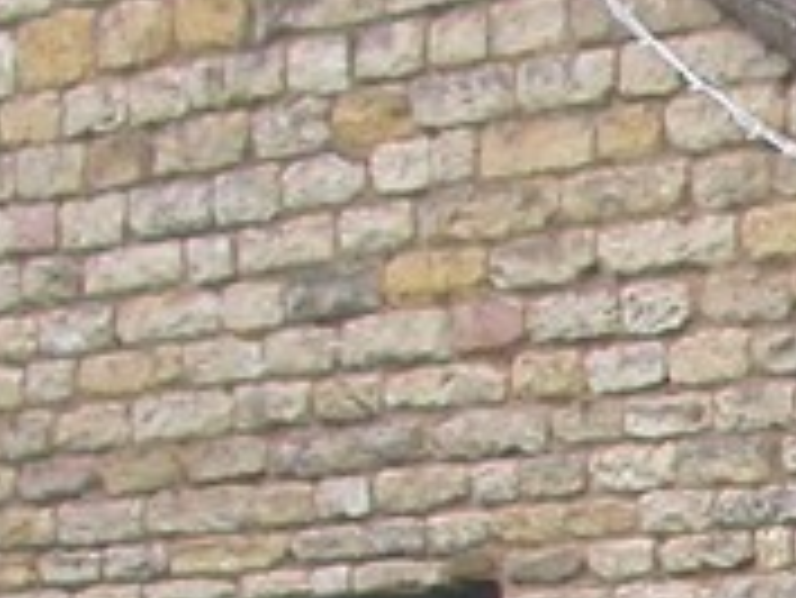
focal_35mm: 220
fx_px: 5062
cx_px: 2177
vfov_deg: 6.4
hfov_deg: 8.0
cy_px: 1533
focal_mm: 7.85
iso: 100
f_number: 3.7
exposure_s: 1/79.4
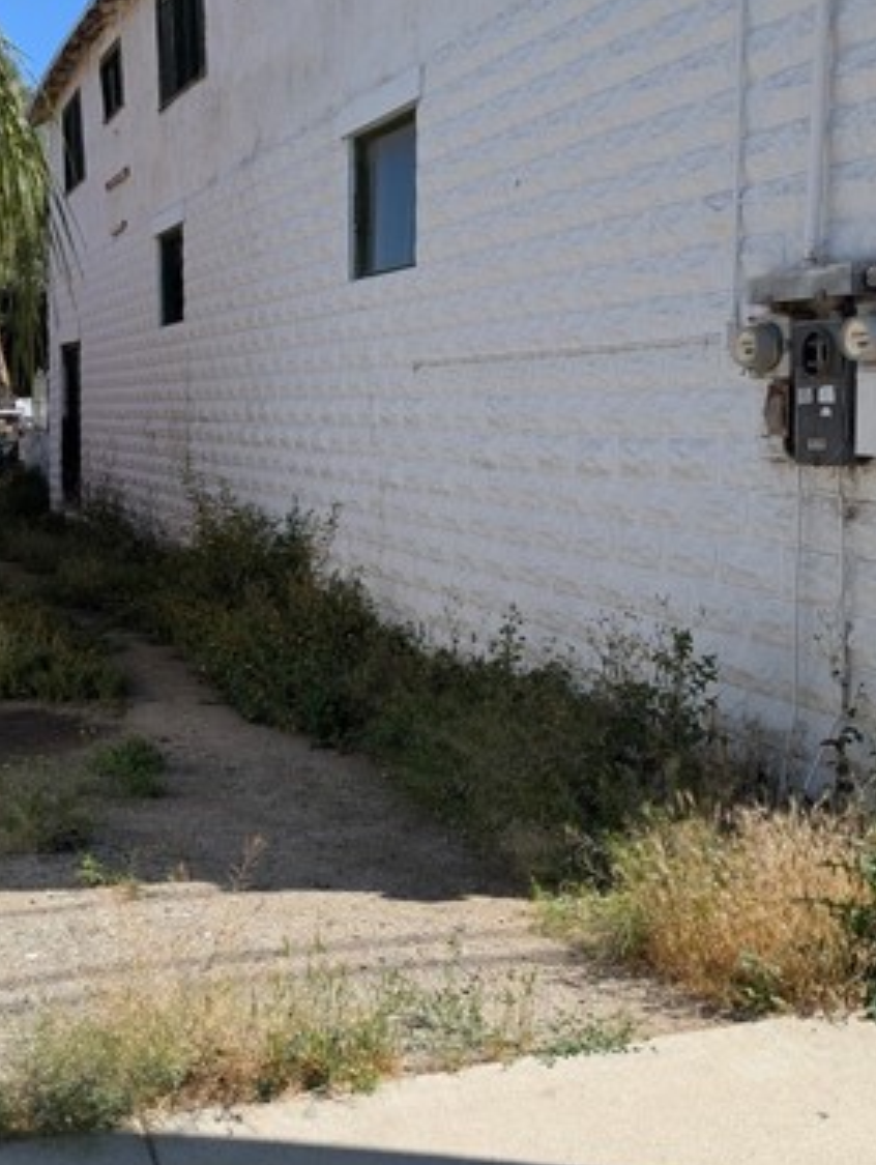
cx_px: 335
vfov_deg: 45.6
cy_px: 485
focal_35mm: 41
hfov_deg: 35.0
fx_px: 1381
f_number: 1.68
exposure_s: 1/877
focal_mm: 6.9
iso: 19
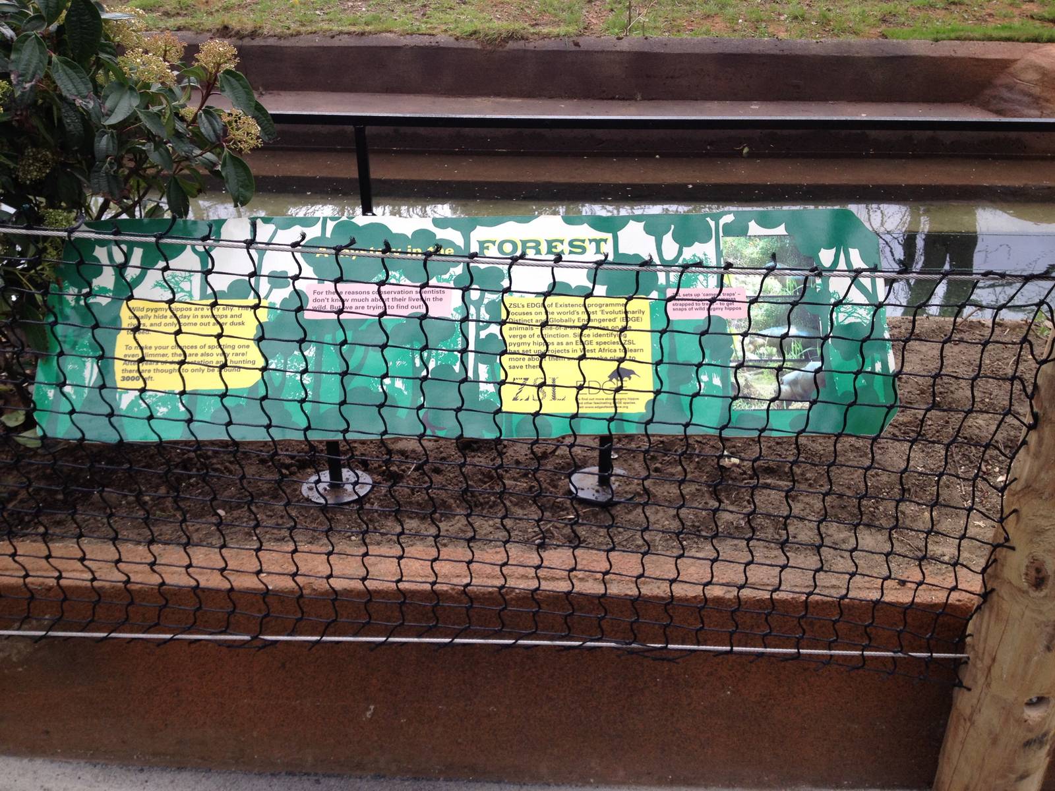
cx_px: 528
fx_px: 1067
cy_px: 396
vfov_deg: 40.7
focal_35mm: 35
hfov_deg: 52.6
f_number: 2.4
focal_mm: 4.28
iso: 50
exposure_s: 1/484
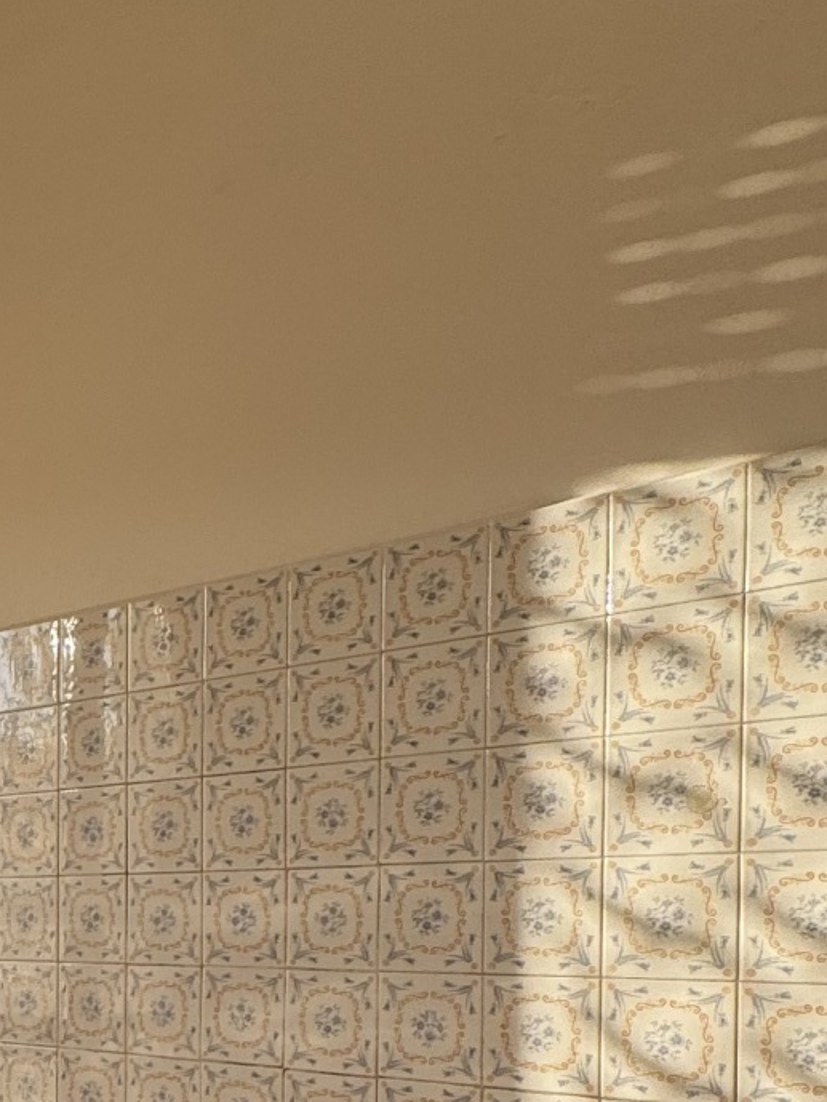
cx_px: -542
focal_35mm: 52
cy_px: 977
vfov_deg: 34.9
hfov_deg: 21.5
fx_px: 1656
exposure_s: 1/262
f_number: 2.2
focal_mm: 2.22
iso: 40
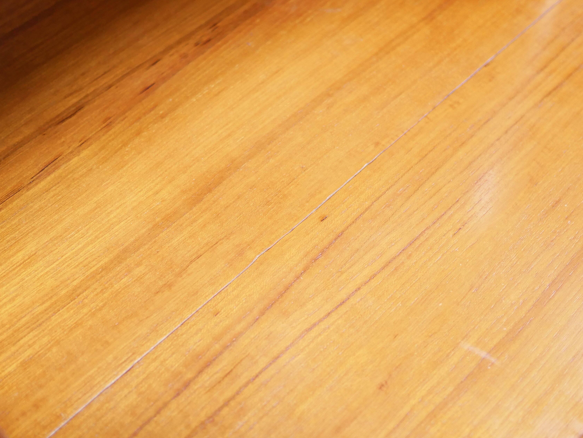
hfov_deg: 34.9
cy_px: 206
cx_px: 319
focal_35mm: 55
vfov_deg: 26.6
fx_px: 927
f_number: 1.7
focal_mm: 20
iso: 1000
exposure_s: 1/60
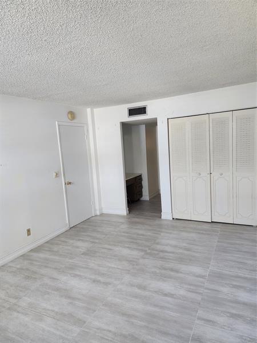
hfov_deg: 58.9
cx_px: 128
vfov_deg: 73.9
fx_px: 228
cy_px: 172
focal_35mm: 23
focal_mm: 6.4
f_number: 1.8
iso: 640
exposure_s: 1/120
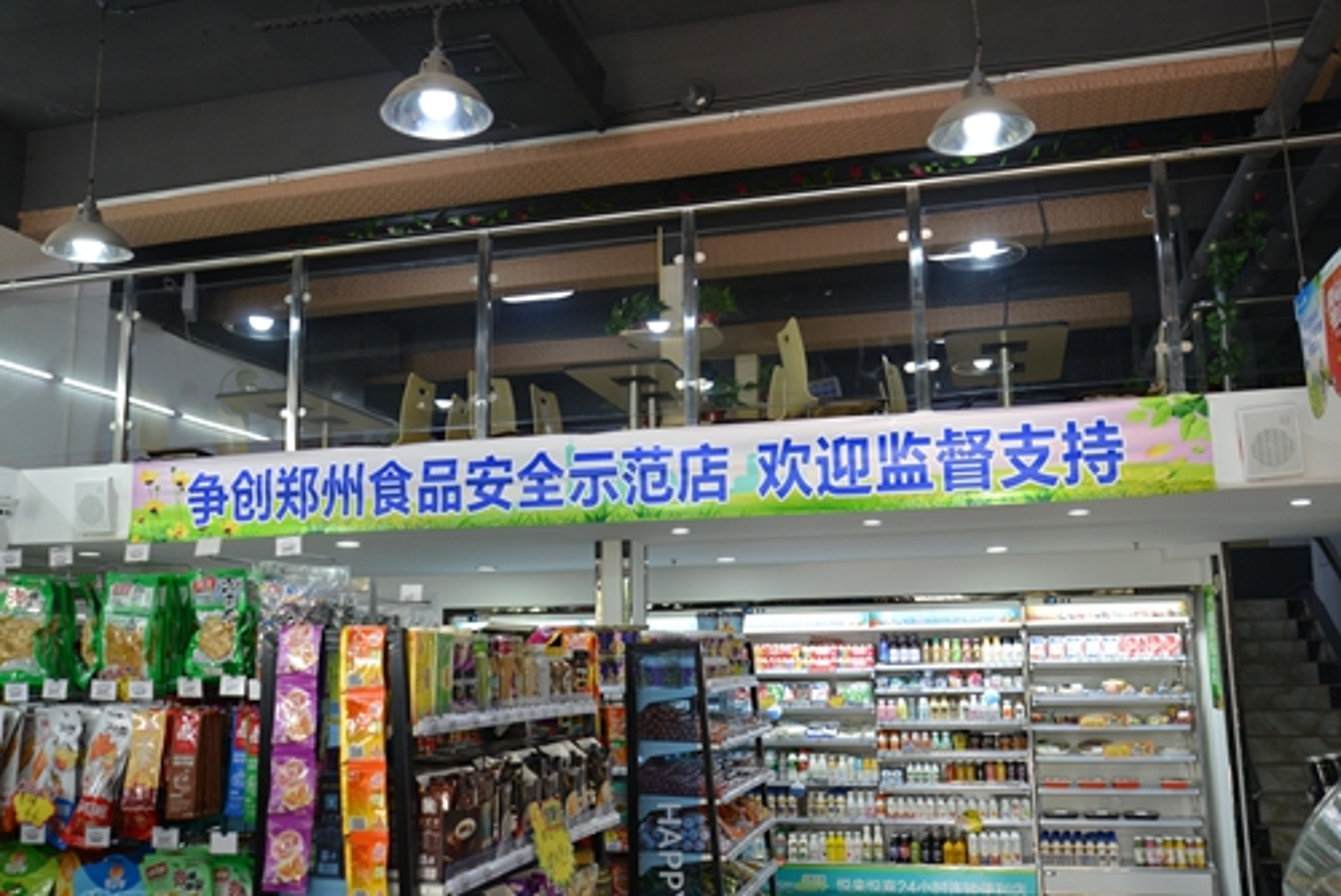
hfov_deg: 58.7
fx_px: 1193
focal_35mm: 32
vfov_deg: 41.2
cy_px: 448
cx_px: 670
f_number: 5
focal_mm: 32
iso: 800
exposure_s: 1/60
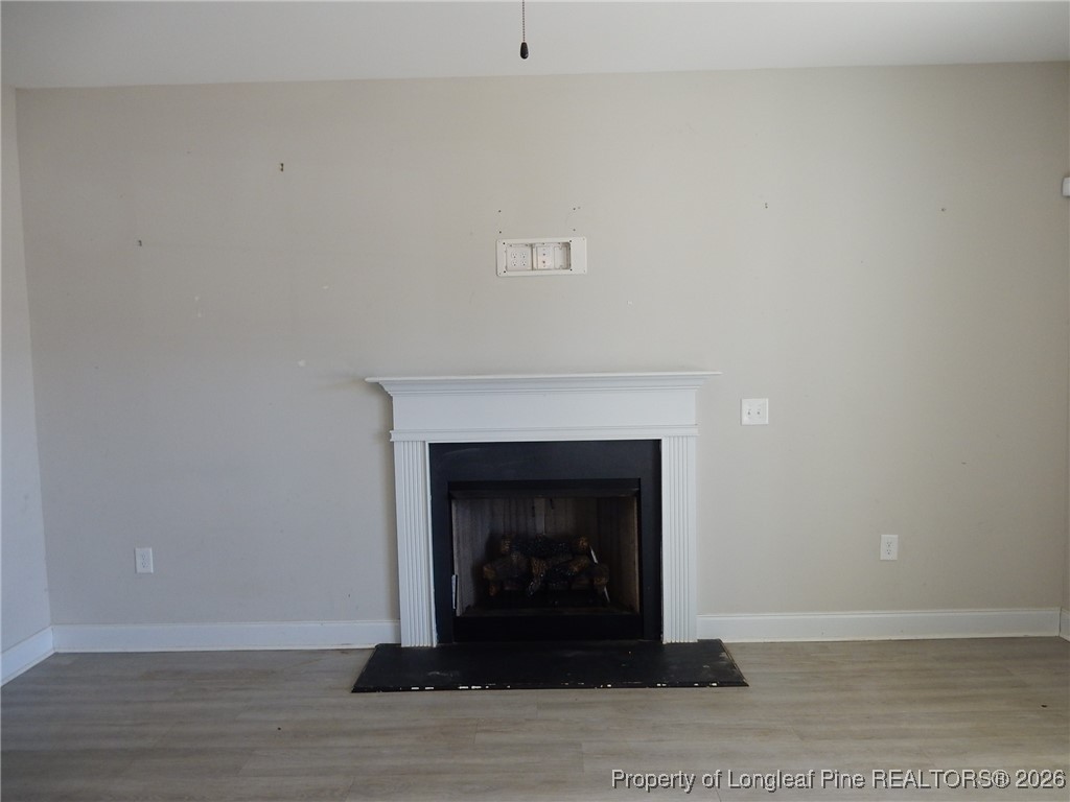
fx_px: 773
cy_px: 401
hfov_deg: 69.4
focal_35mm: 25
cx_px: 535
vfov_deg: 54.9
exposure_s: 1/30
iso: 160
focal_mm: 4.5
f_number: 3.7
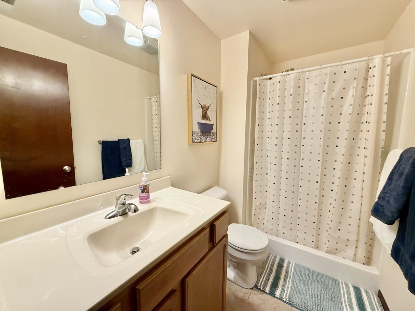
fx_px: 168
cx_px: 208
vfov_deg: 85.7
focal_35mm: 14
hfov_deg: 102.1
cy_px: 156
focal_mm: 2.22
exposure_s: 1/60
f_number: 2.2
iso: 200
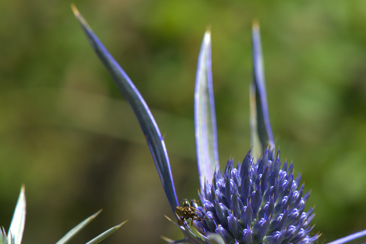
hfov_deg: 10.3
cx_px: 264
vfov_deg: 6.9
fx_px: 2024
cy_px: 161
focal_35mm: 199
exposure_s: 1/200
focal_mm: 105
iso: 200
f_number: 13
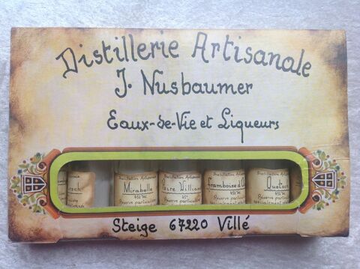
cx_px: 180
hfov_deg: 52.7
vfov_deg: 40.6
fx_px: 364
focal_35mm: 35
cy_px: 134
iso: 50
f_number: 2.4
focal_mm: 4.28
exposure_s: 1/120
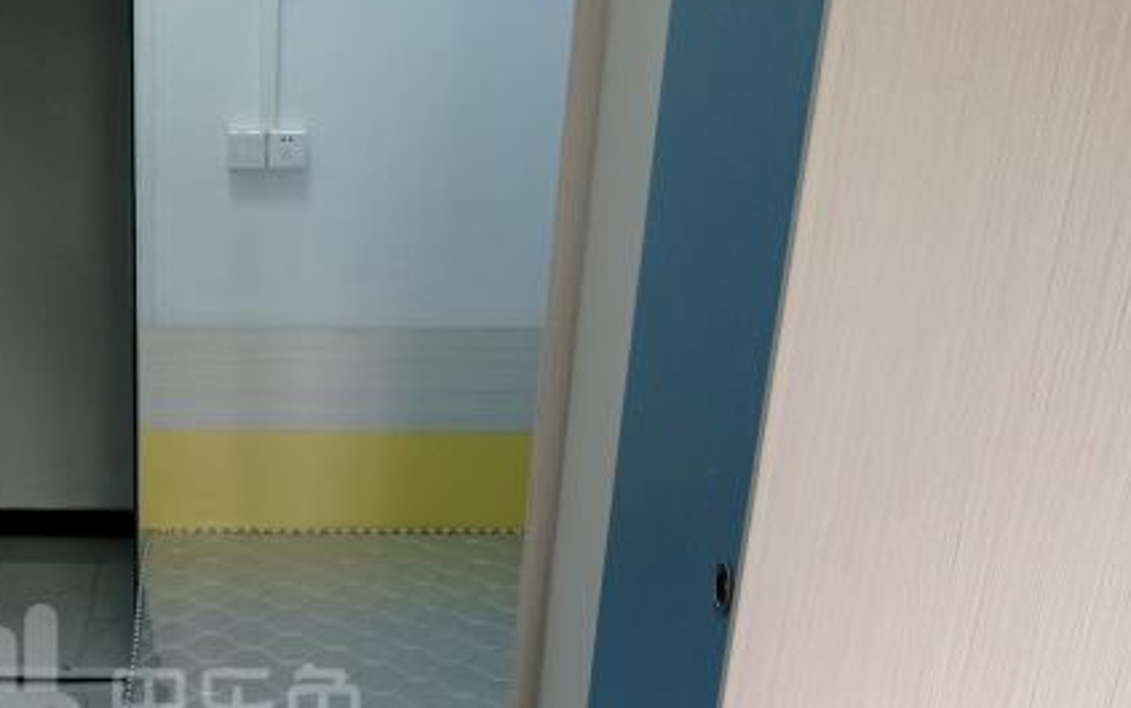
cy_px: 679
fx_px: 1727
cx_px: 152
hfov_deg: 34.6
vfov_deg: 22.4
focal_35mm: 56
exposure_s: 1/100
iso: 154
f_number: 1.79
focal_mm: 4.7
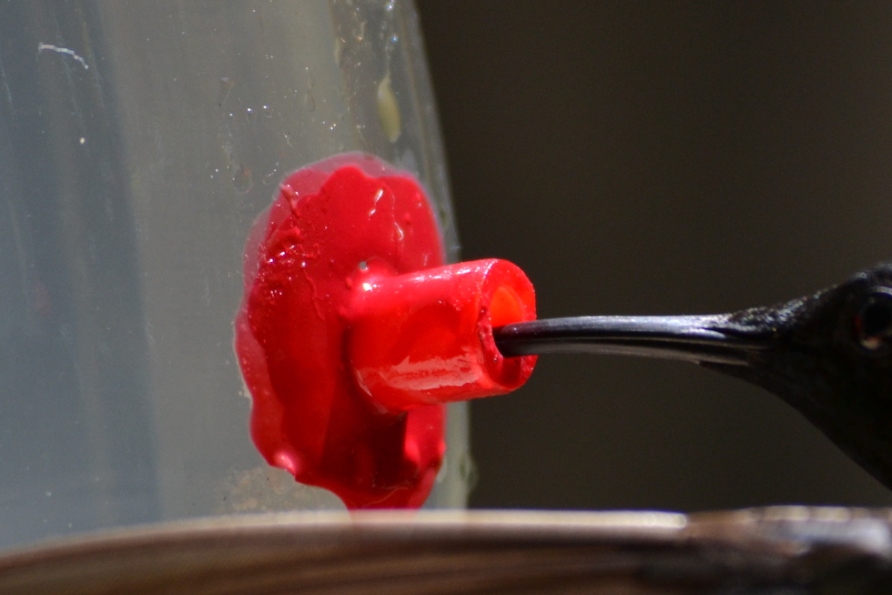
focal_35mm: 705
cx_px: 680
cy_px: 388
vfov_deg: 2.0
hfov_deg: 2.9
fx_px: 17472
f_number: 5.6
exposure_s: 1/640
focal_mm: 200
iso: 400
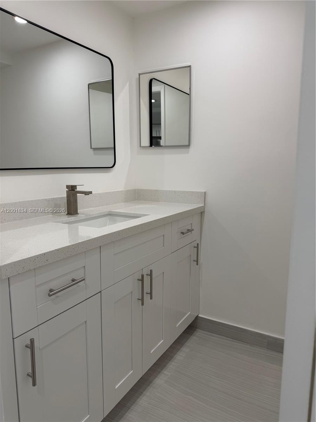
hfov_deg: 56.8
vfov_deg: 71.6
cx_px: 158
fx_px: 292
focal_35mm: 24
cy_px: 211
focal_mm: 6.76
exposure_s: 1/161
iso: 64
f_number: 1.78
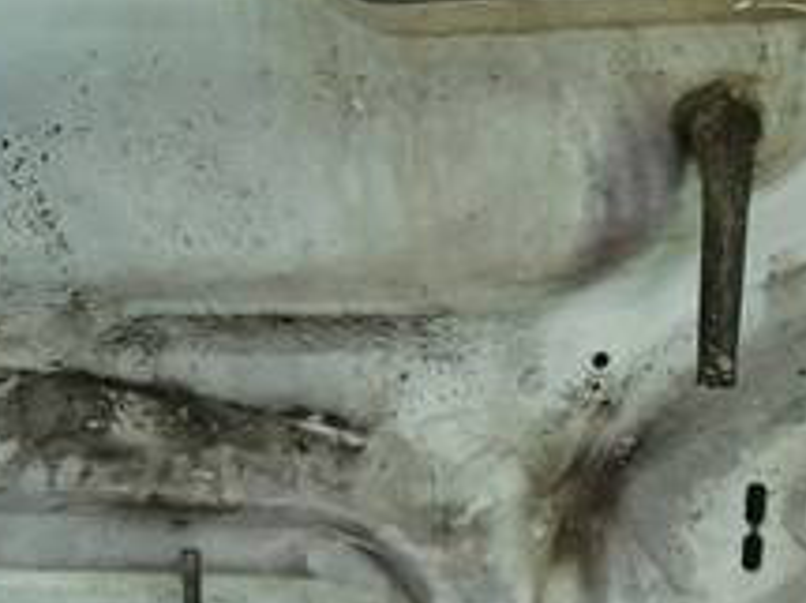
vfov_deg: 11.7
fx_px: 2769
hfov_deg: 16.1
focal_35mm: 119
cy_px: -404
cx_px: -52
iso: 40
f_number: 1.8
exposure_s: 1/100
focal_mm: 4.6
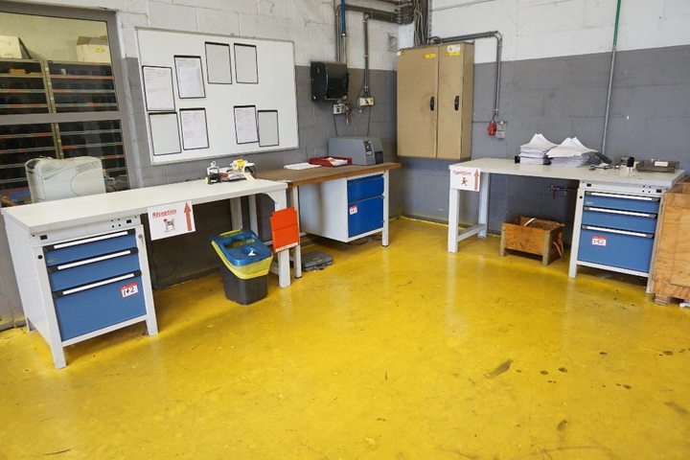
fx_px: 460
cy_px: 230
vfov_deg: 53.1
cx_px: 345
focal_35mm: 24
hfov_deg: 73.7
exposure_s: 1/160
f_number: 4
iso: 1600
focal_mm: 16
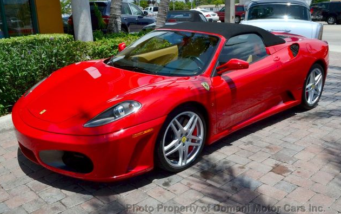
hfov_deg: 61.2
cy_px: 103
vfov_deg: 40.6
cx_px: 171
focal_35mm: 31
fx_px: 288
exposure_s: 1/800
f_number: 14
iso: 800
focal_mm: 20
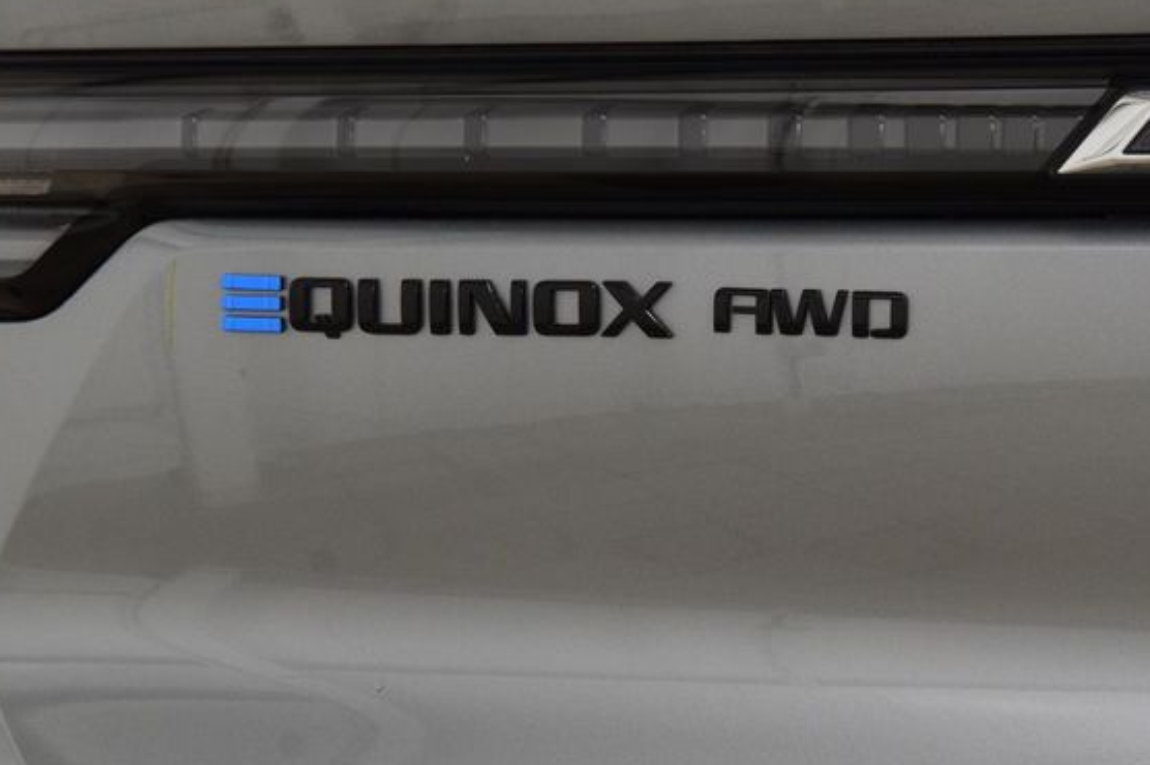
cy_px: 350
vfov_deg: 11.3
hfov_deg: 16.9
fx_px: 3863
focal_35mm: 121
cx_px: 573
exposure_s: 1/30
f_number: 7.1
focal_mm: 70
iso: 1600
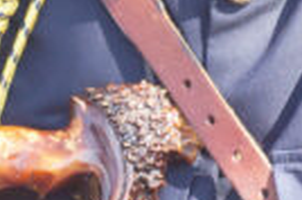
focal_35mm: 773
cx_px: 318
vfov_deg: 1.8
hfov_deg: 2.7
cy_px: -96
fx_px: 6477
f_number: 5
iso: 100
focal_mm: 80
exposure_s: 1/160
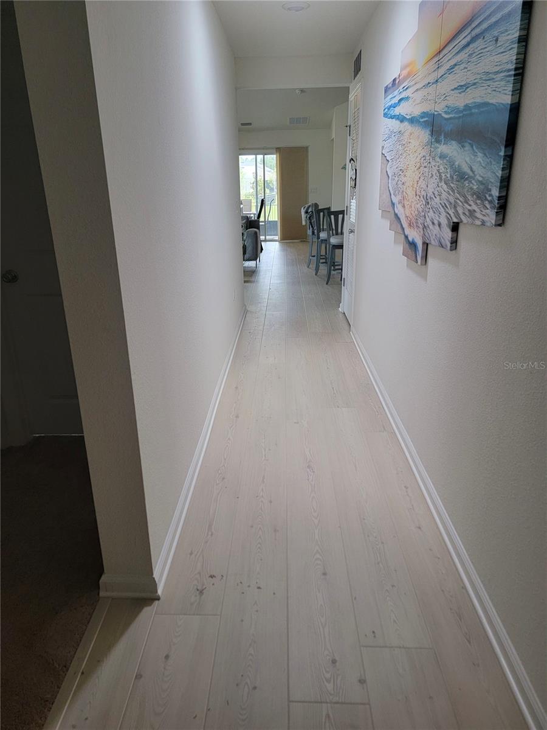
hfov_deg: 56.8
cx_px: 274
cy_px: 365
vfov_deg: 71.6
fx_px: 506
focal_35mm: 24
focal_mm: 6.7
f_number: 1.8
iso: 250
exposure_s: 1/120
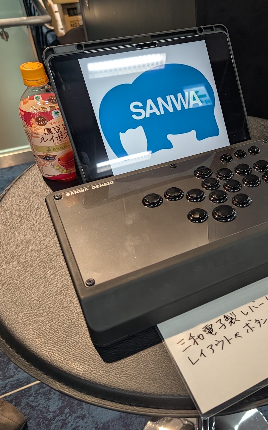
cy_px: 215
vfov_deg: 56.7
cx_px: 248
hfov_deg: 34.8
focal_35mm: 34
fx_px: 397
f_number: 1.68
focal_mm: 6.9
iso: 555
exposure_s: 1/411
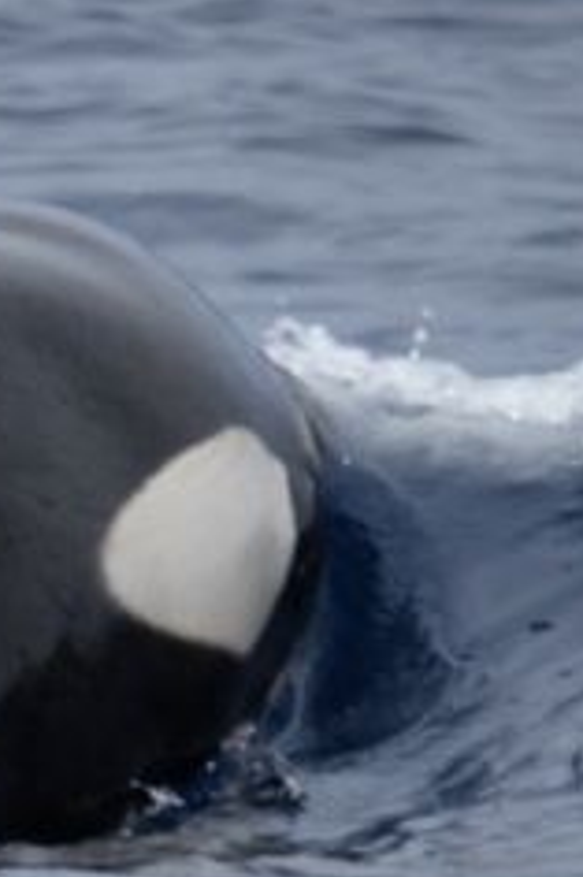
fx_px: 49502
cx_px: -646
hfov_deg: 0.7
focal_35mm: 2035
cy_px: 355
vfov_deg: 1.0
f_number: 6.3
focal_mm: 600
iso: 1000
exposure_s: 1/8000
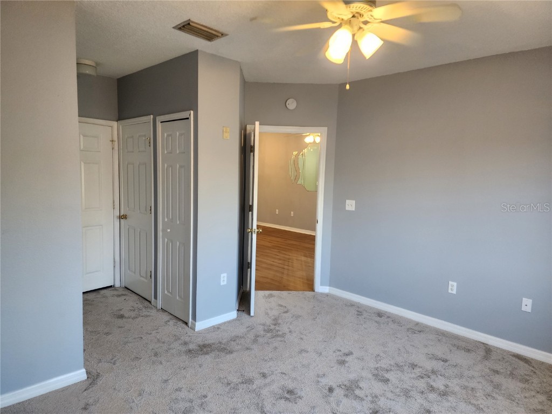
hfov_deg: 73.9
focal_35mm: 23
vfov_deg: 58.9
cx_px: 276
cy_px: 207
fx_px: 367
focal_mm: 6.4
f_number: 1.8
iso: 250
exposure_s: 1/120
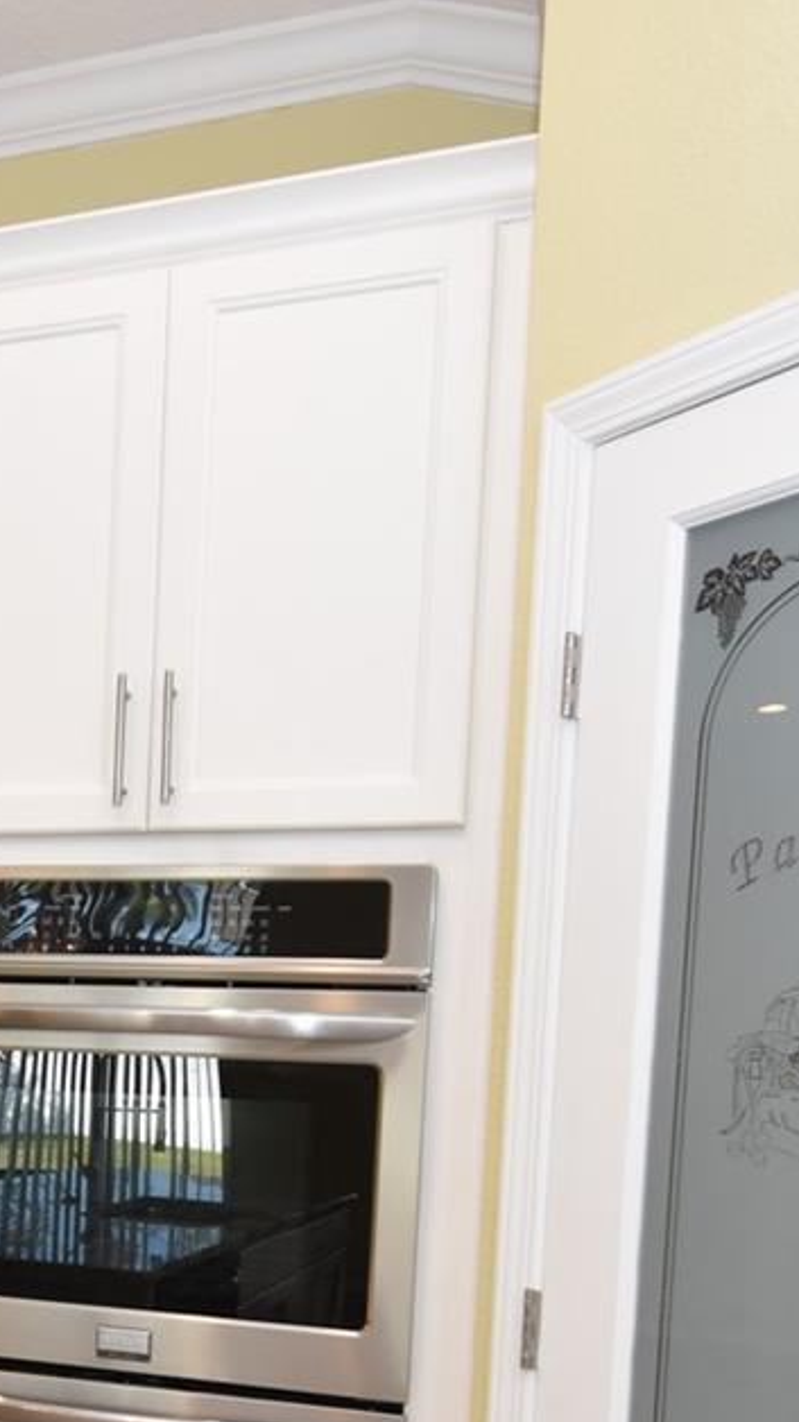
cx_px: -16
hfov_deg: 27.8
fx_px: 1507
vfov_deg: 47.8
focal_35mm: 40
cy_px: 1132
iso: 200
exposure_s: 1/60
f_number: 4
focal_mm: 10
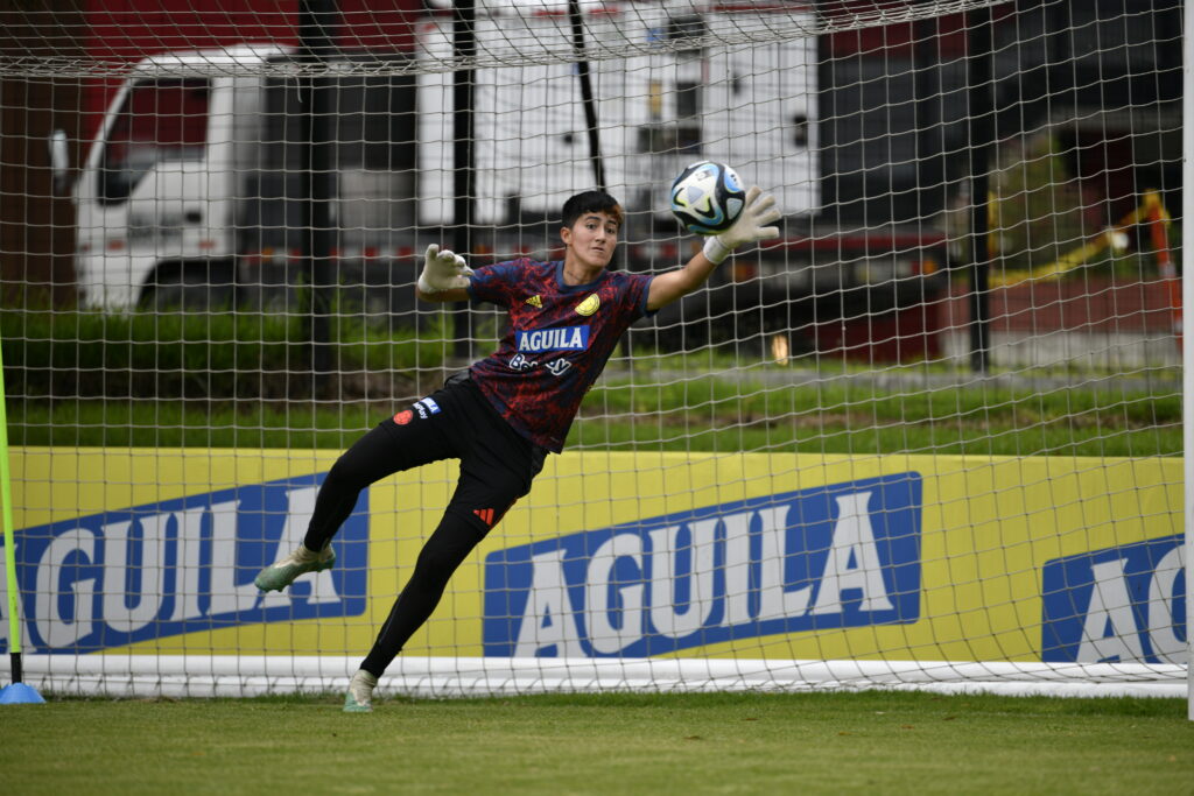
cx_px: 597
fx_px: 13268
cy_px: 398
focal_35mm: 400
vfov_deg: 3.4
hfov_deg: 5.2
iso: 100
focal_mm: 400
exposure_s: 1/1000
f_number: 4
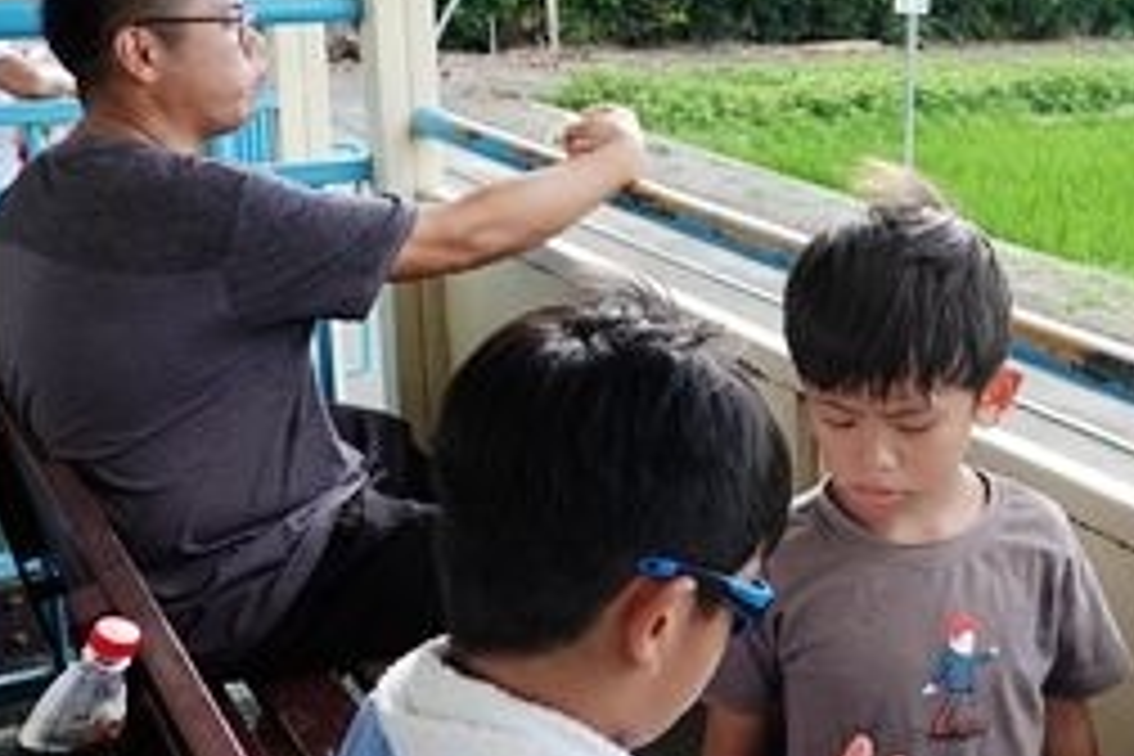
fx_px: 1953
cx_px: 981
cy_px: 290
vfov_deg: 21.9
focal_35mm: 62
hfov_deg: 31.2
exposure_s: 1/320
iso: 125
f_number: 2.8
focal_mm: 9
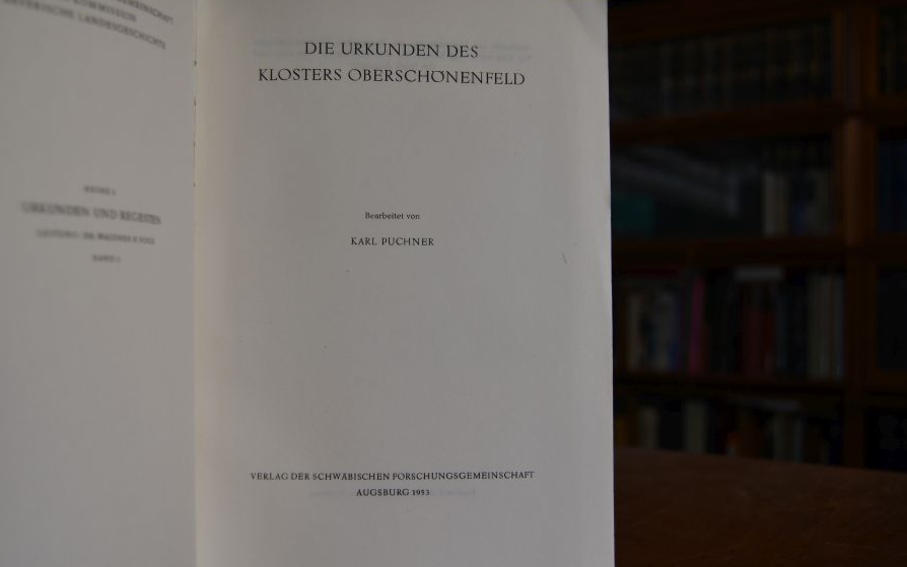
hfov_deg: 49.3
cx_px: 452
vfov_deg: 32.0
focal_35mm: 40
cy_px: 298
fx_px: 989
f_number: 4.5
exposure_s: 1/250
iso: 400
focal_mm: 26
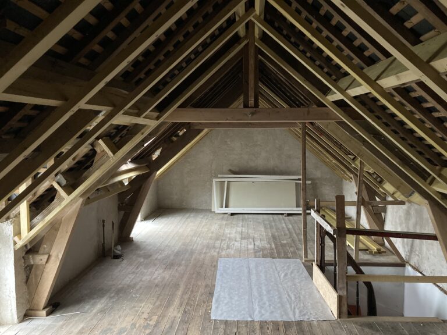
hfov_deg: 63.4
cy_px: 168
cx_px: 224
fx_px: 362
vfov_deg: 49.7
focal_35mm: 28
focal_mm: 3.99
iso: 640
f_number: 1.8
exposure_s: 1/28
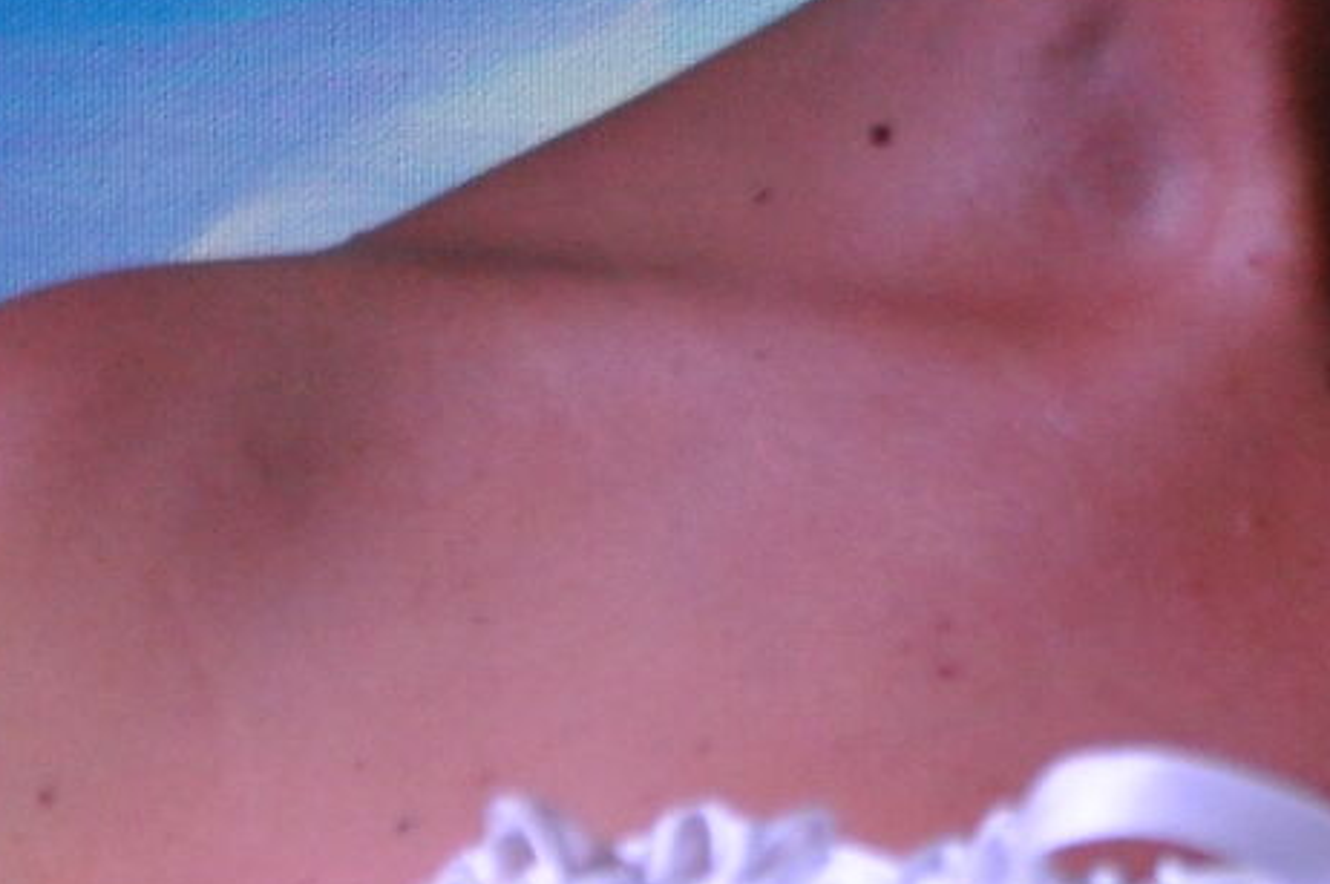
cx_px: 2078
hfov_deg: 3.3
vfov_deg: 2.2
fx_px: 22992
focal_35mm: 623
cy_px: -536
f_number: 5.3
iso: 800
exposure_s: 1/60
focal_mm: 80
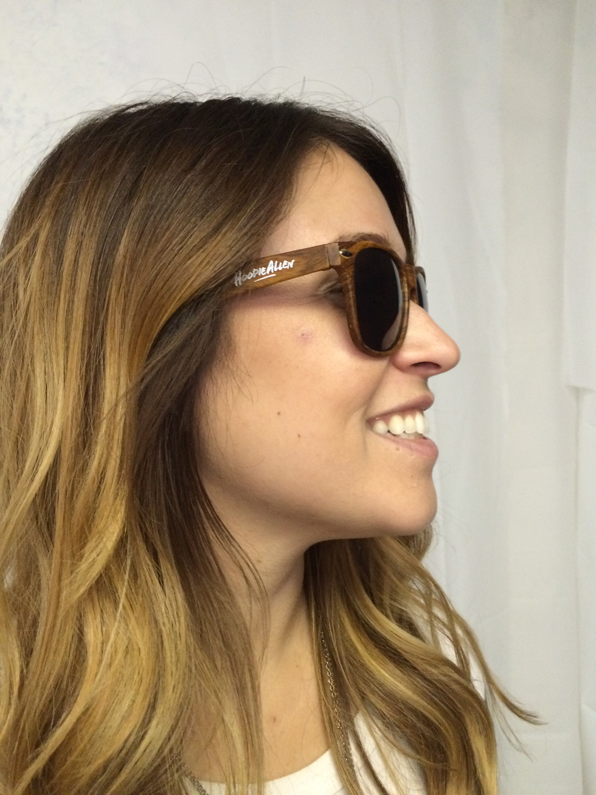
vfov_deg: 61.7
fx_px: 666
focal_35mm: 29
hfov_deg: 48.2
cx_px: 298
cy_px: 398
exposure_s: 1/30
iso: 200
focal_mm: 4.15
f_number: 2.2
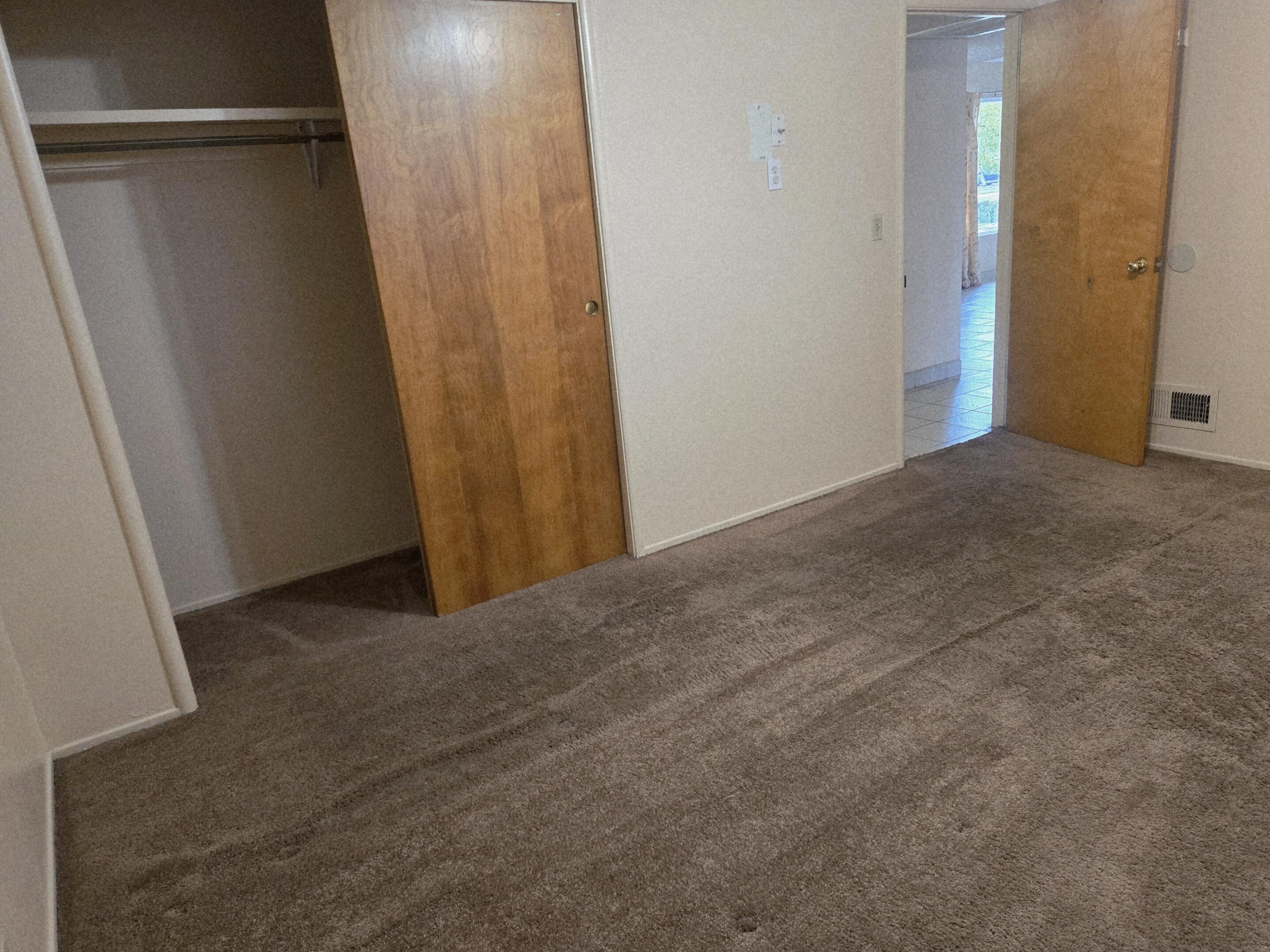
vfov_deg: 56.8
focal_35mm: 24
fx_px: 880
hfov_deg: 71.6
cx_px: 656
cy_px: 462
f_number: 1.8
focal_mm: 5.4
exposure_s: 1/120
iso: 640
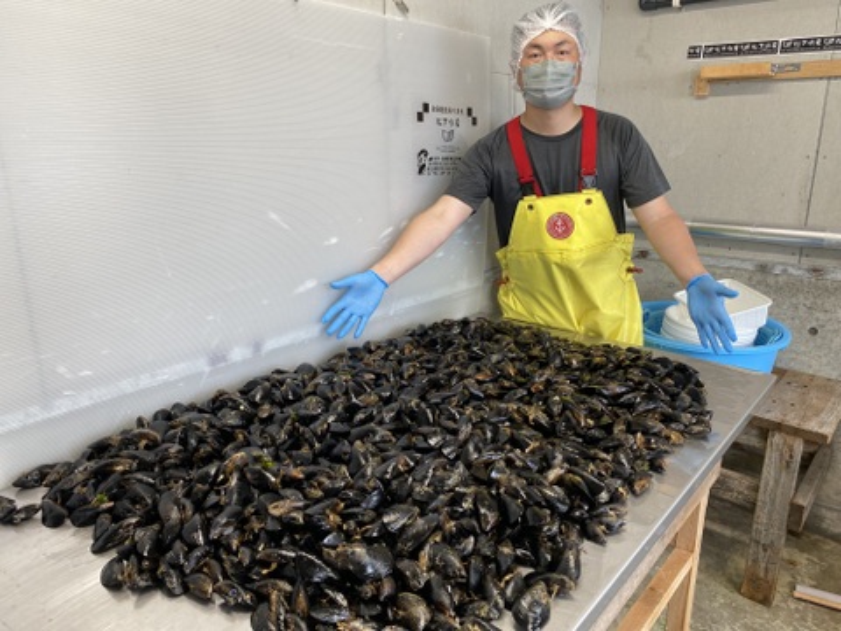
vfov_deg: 53.1
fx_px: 632
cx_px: 420
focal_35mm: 26
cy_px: 316
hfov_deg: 67.3
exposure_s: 1/100
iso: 80
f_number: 1.8
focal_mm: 4.25
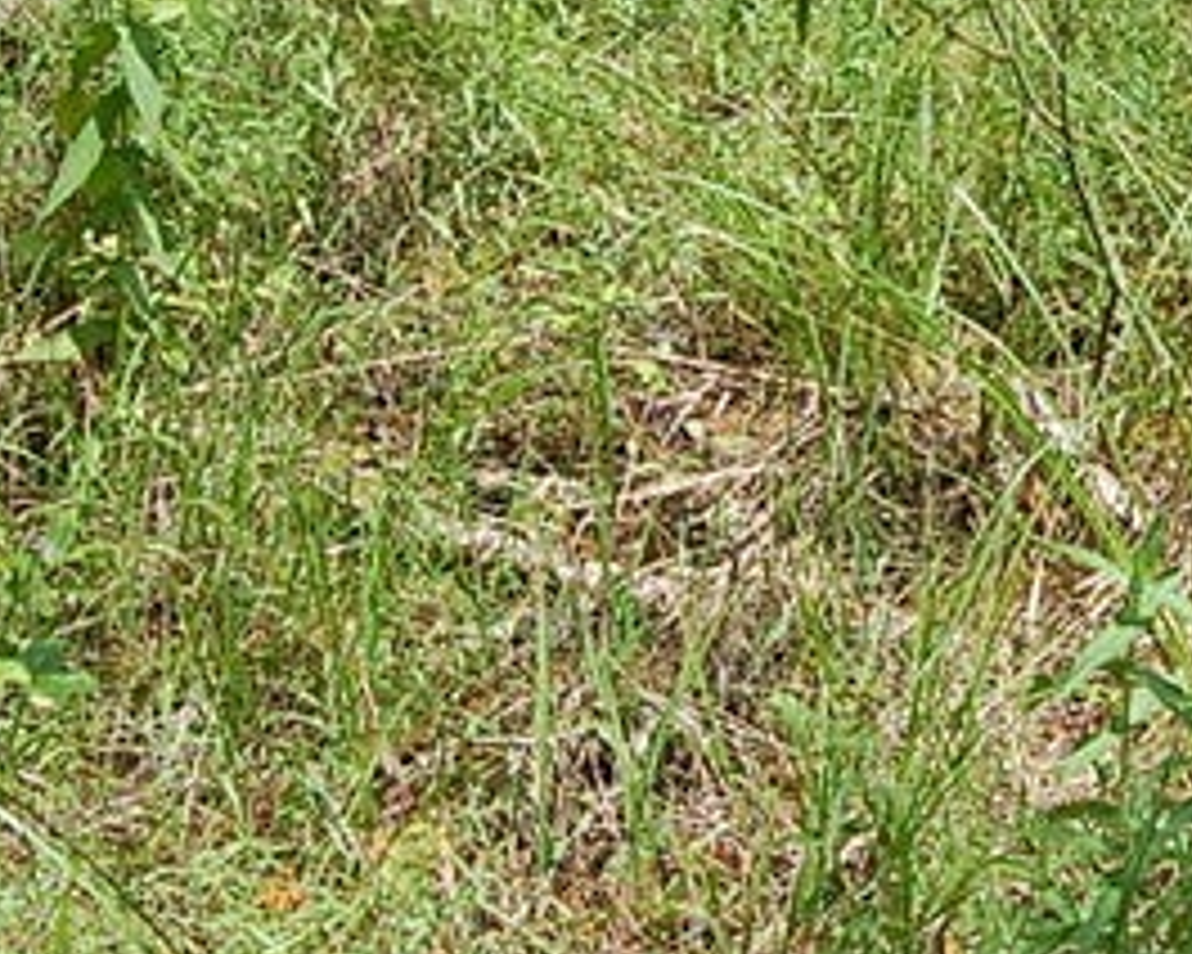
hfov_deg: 20.4
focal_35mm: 92
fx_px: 3246
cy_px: 207
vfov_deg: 16.6
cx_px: 1095
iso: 200
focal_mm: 18
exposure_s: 1/250
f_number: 8
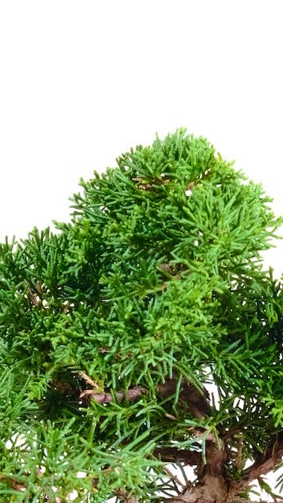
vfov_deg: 8.5
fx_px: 3373
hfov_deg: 4.8
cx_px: 231
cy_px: 357
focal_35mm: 253
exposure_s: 1/30
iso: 2500
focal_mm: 80
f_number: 8
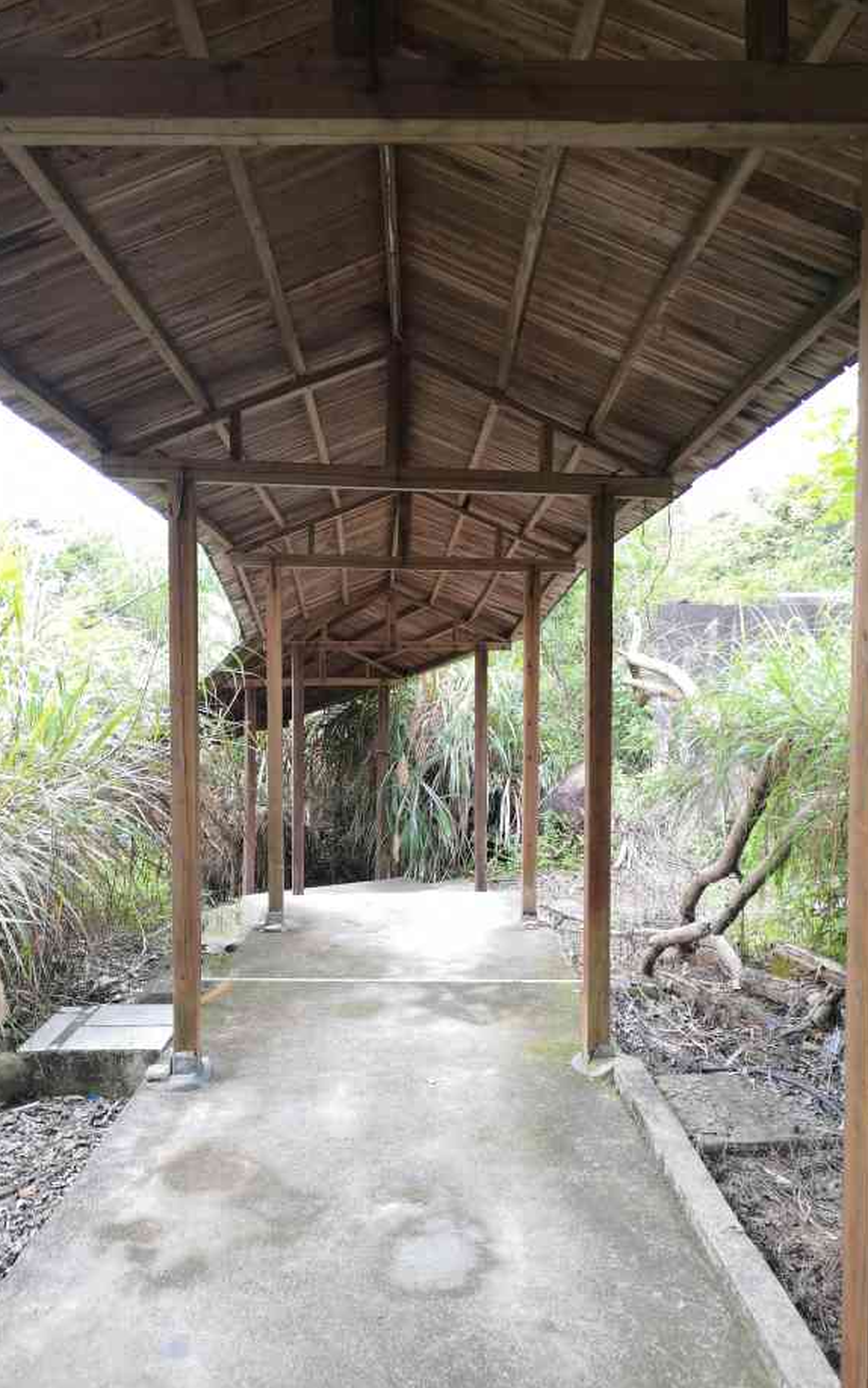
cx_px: 448
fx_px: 1059
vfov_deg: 66.5
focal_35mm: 28
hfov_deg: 44.5
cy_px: 693
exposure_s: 1/100
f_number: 1.8
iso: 100
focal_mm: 4.75
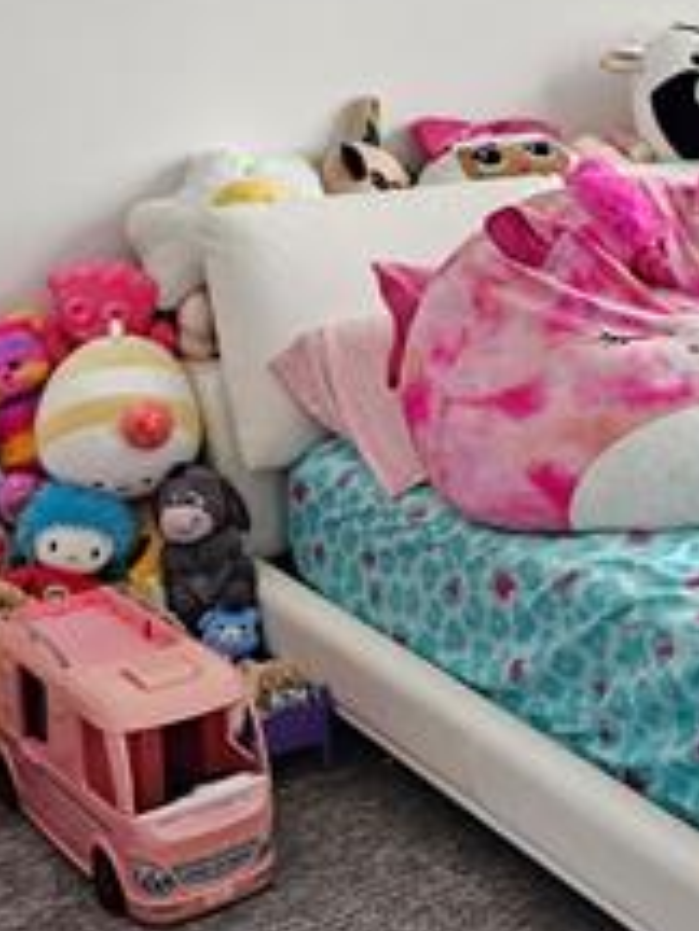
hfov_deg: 22.2
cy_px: 332
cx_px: 673
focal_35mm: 64
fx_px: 1723
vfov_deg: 30.1
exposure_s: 1/120
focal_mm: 5.4
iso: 320
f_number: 1.8
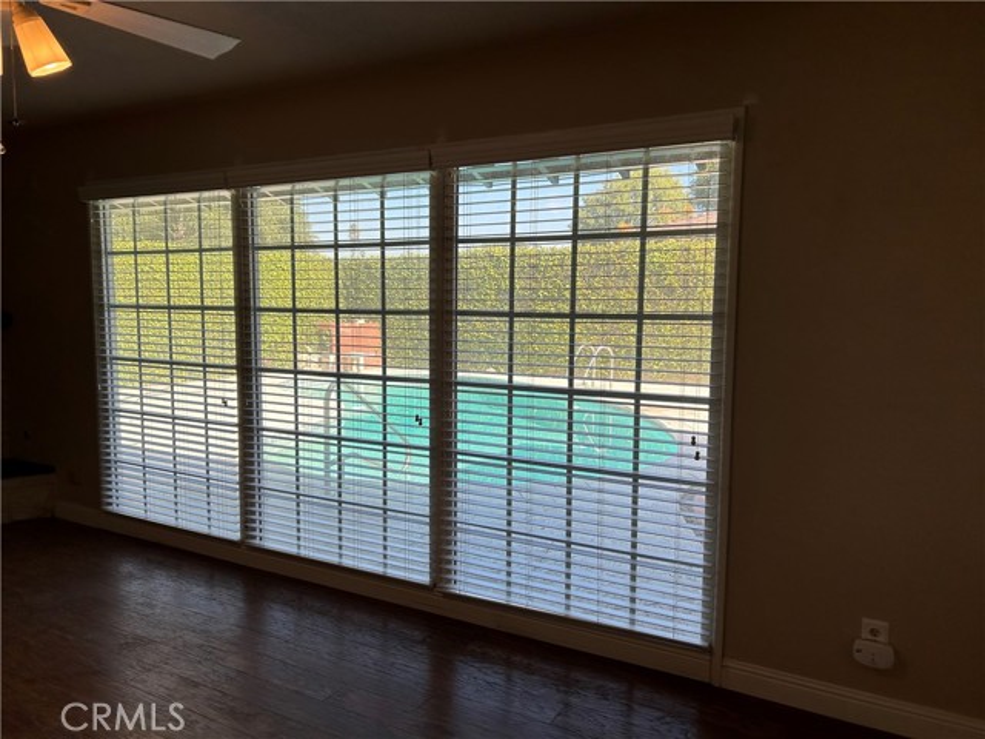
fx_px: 740
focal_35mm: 26
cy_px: 370
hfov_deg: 67.3
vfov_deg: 53.1
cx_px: 492
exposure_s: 1/748
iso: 50
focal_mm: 5.7
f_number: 1.5
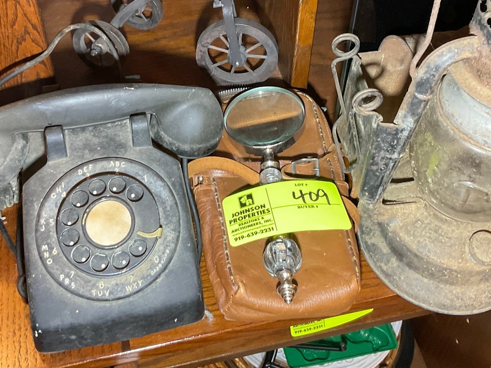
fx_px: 709
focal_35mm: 50
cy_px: 75
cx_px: 264
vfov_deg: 28.5
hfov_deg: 38.2
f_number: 1.8
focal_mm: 3
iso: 250
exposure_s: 1/40
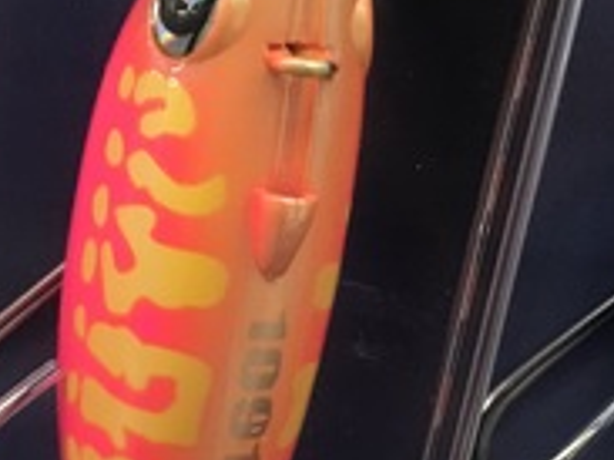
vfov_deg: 15.1
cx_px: 547
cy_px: 255
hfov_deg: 19.7
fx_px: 1737
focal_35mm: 98
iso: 32
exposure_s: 1/33
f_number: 1.8
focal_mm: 3.99
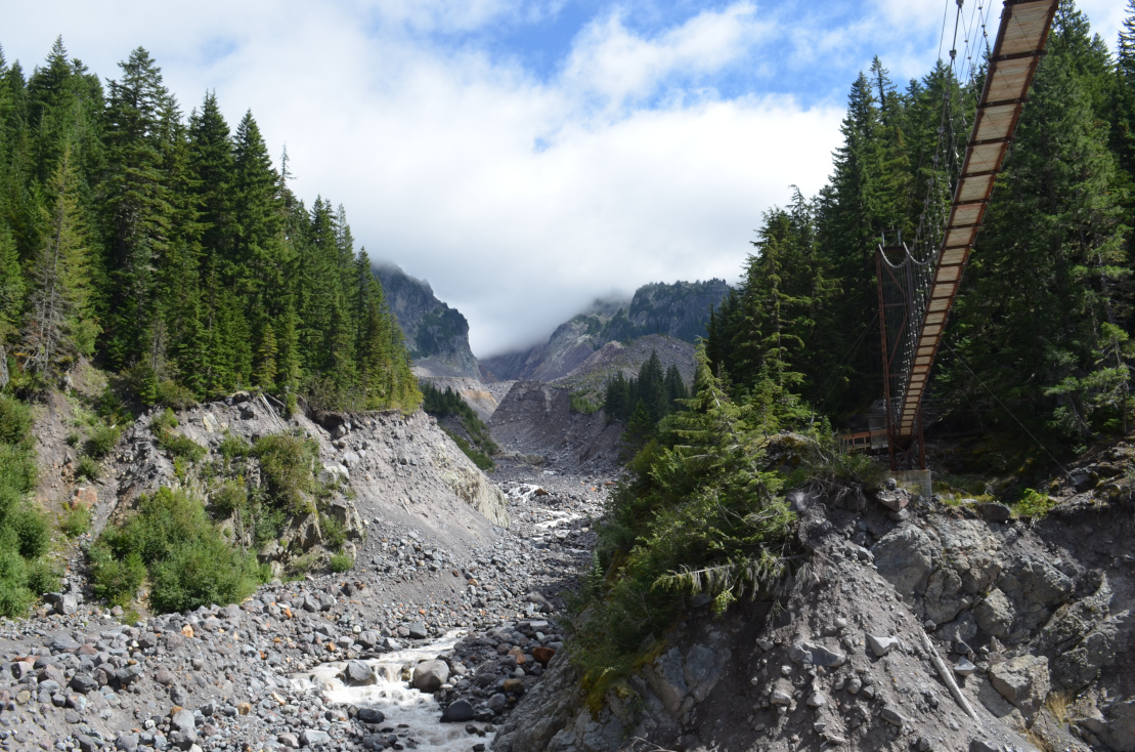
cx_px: 515
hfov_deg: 61.9
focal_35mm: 30
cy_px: 379
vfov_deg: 43.4
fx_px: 944
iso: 125
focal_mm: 18
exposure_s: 1/250
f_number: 8
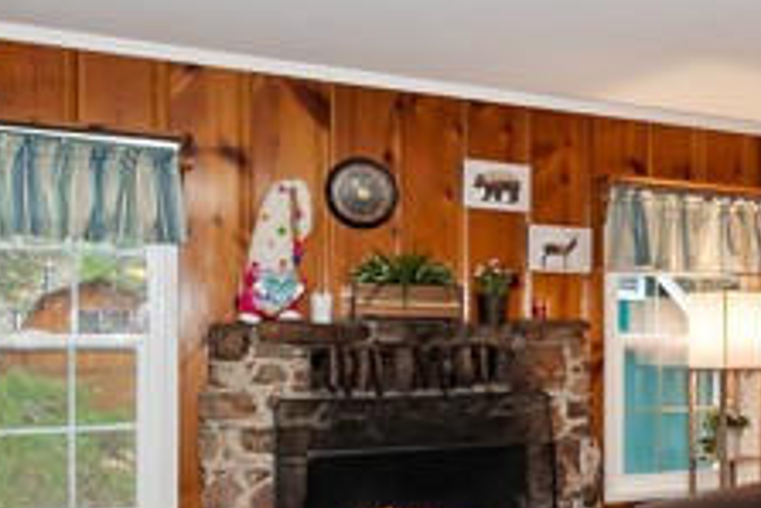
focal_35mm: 43
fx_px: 910
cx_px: 662
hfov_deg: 42.3
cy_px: 356
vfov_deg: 30.9
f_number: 8
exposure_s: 1/30
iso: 400
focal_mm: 10
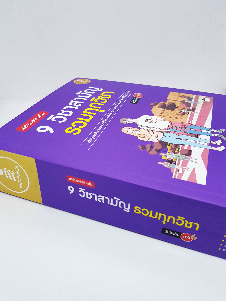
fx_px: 226
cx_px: 113
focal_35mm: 26
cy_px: 150
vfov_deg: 67.3
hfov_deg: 53.1
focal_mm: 4.3
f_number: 1.7
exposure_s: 1/50
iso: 100
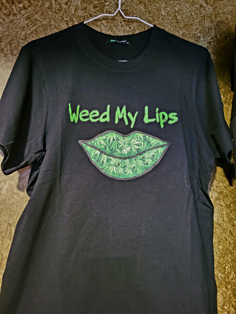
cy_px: 157
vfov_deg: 67.3
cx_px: 118
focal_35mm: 26
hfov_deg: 53.1
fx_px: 236
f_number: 1.8
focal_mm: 5.4
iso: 800
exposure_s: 1/24
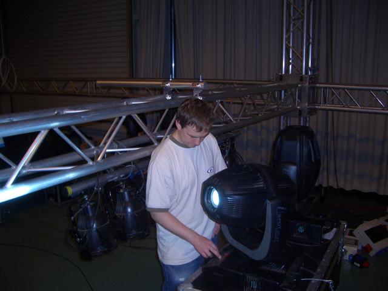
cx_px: 194
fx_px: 392
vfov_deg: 40.7
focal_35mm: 35
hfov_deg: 52.6
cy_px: 146
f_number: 2.6
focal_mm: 5.8
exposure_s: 1/60
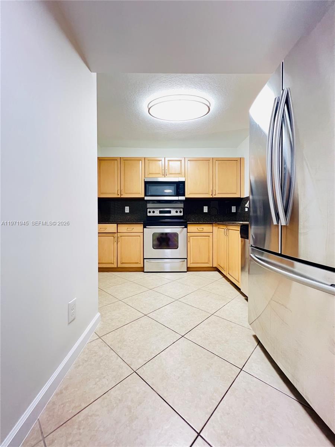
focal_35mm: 13
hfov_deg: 89.9
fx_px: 168
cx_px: 168
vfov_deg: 106.2
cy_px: 224
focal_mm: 1.57
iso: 640
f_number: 1.8
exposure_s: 1/60
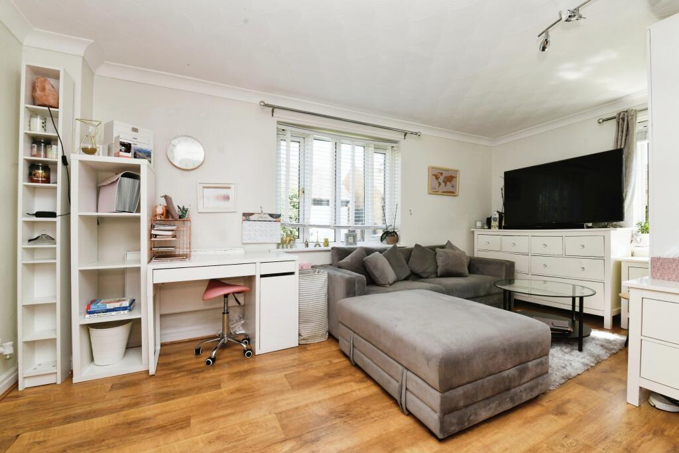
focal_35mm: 15
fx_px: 283
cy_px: 226
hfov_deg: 100.4
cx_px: 340
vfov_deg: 77.3
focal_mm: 15
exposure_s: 1/60
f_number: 10
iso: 400
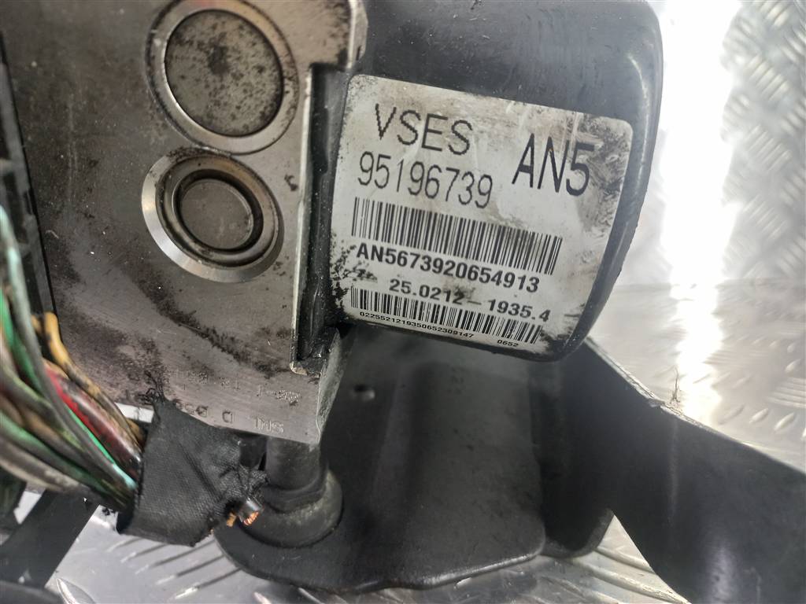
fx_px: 582
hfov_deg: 69.4
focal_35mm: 25
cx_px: 403
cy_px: 302
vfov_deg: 54.9
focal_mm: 4.6
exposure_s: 1/50
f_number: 1.8
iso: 125
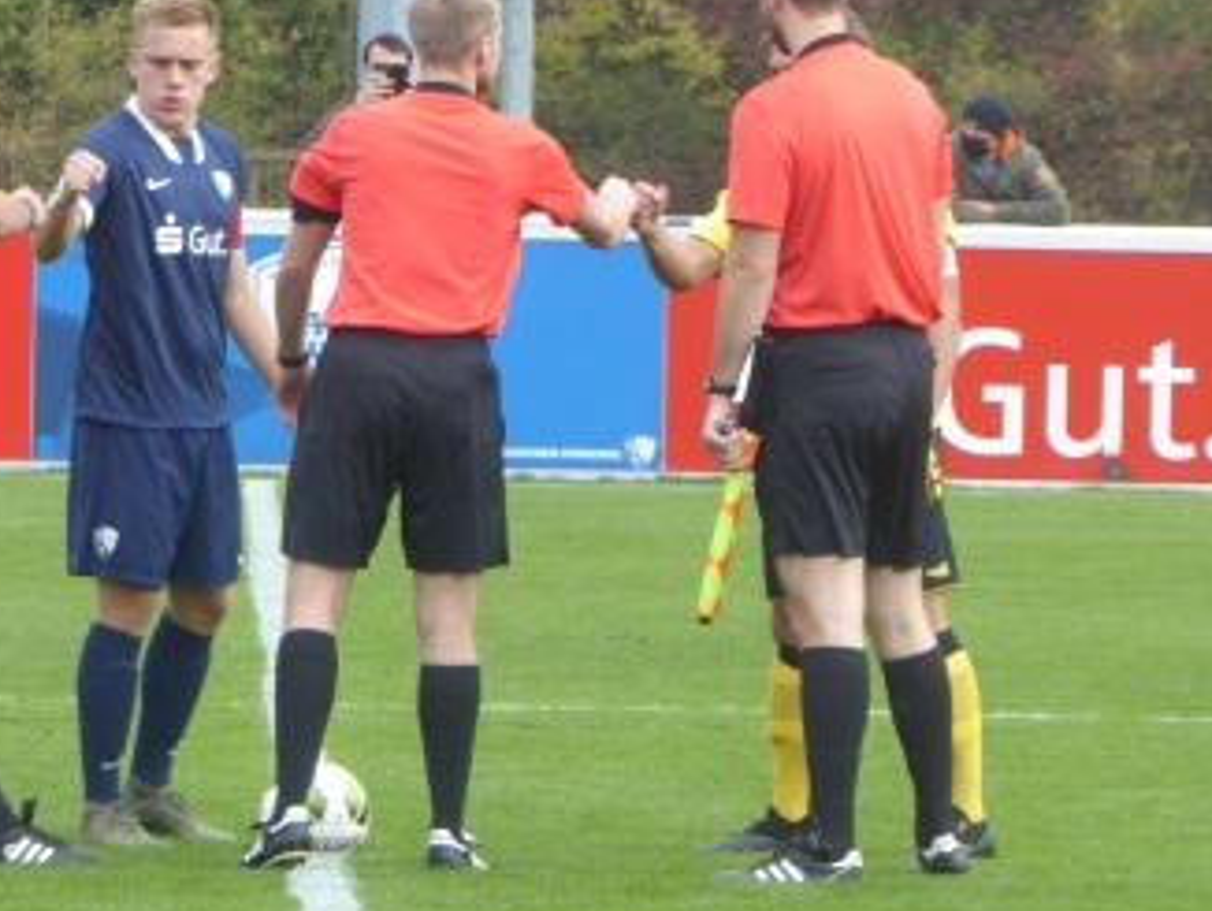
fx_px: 19341
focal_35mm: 552
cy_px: 461
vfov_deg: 2.7
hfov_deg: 3.6
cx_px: 480
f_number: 6
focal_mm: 71.7
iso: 125
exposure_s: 1/100
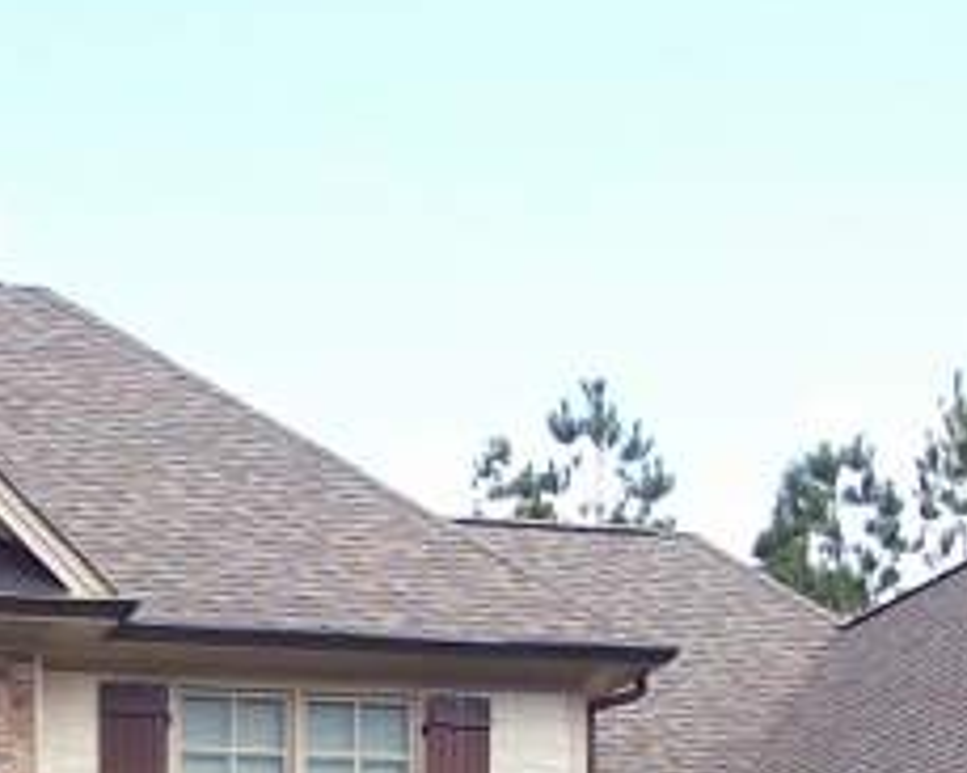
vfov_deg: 9.7
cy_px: 959
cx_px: 321
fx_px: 4491
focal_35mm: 157
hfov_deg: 12.3
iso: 80
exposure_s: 1/536
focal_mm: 6
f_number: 2.7
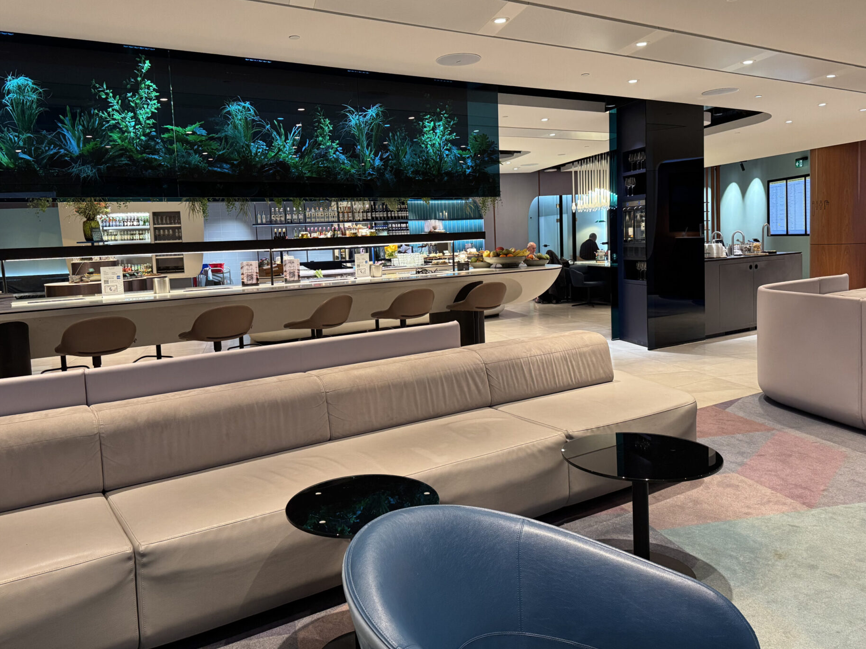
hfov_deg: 65.2
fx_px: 675
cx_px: 399
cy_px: 291
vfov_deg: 51.3
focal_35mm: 27
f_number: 1.78
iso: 320
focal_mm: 6.76
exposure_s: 1/59
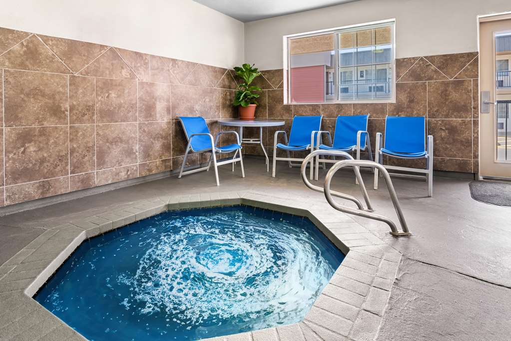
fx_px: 227
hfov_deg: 96.7
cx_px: 256
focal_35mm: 16
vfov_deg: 73.7
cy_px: 170
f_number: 10
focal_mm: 16
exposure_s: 2
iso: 250
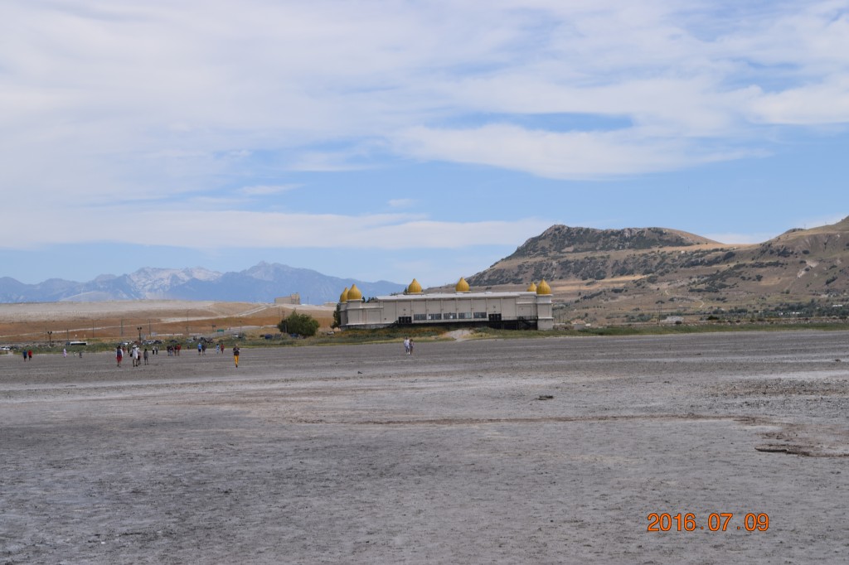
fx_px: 1945
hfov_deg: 24.6
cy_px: 282
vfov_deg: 16.5
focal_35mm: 82
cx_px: 424
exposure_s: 1/500
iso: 200
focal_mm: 55
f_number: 11
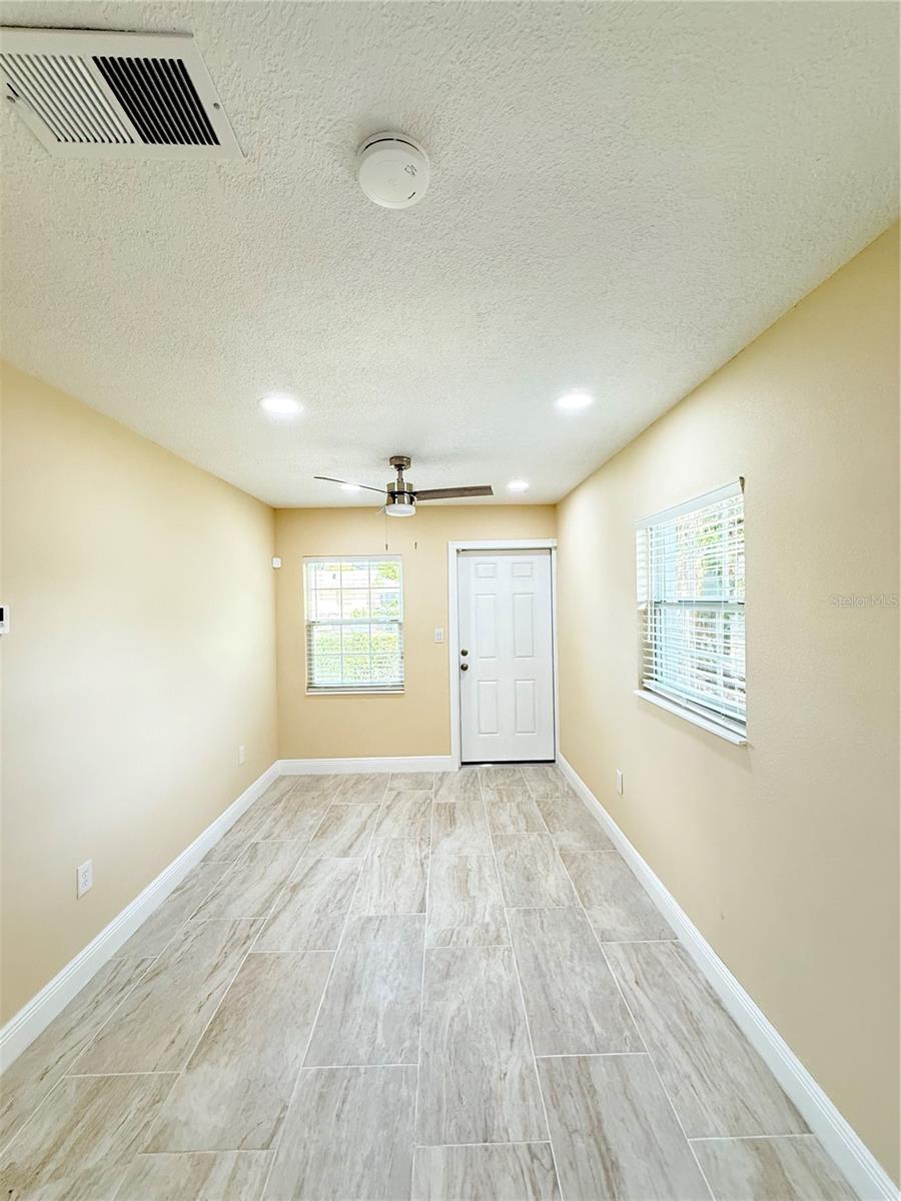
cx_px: 450
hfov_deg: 85.7
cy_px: 600
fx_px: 486
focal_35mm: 14
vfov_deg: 102.1
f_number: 2.2
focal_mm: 2.22
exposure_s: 1/120
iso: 320
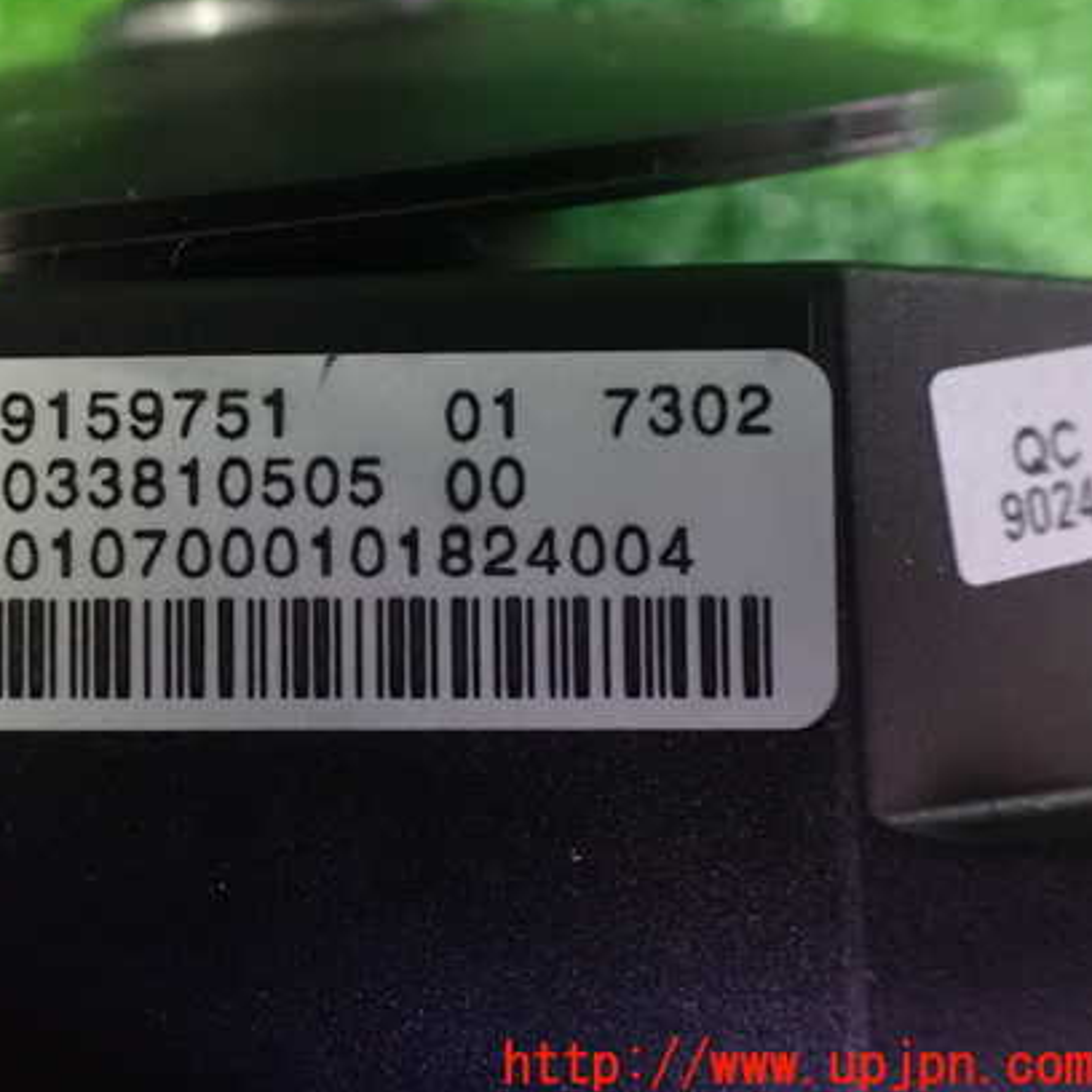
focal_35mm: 39
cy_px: 498
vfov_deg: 42.8
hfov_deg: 41.8
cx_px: 305
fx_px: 1392
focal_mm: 5.4
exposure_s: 1/15
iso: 1600
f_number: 2.3
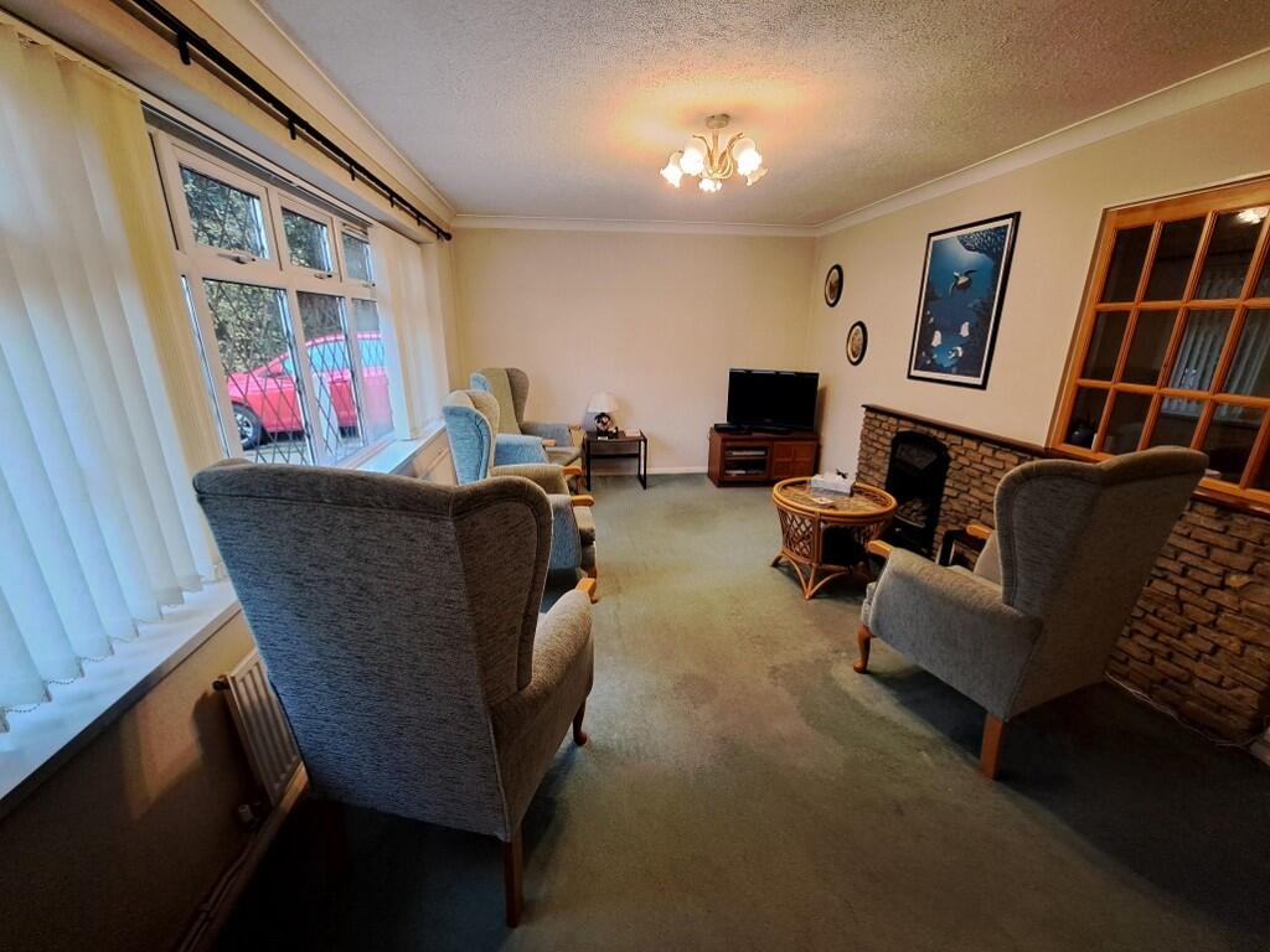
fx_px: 477
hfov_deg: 106.2
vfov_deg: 89.9
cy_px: 476
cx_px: 635
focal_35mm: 13
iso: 200
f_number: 2.2
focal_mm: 1.74
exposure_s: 1/30
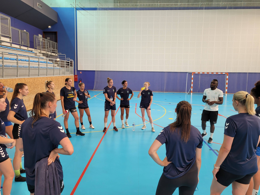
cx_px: 130
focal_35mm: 26
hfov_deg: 67.3
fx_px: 195
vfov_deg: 53.1
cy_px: 98
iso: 160
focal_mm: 5.4
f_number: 1.8
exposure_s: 1/100
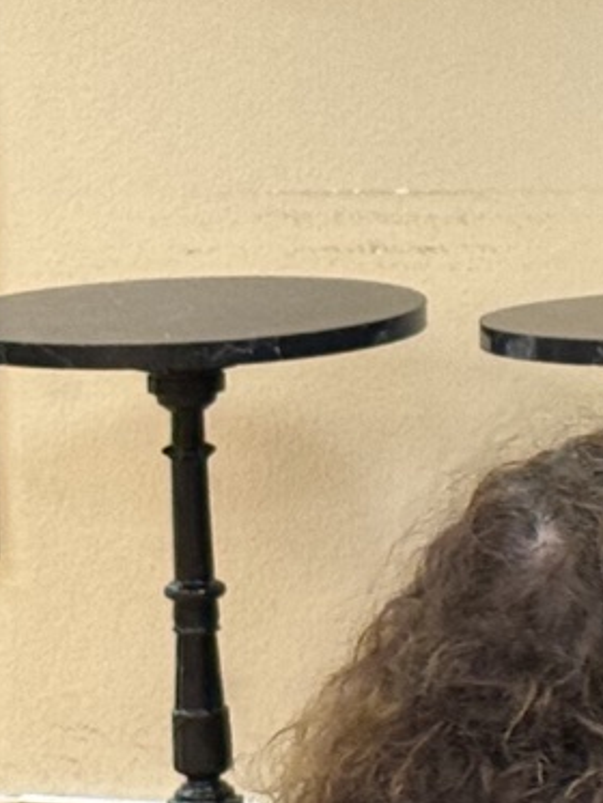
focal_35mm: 247
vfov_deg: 8.0
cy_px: 881
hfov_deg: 6.0
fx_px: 5734
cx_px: 461
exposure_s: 1/40
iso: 200
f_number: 1.78
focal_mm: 6.76
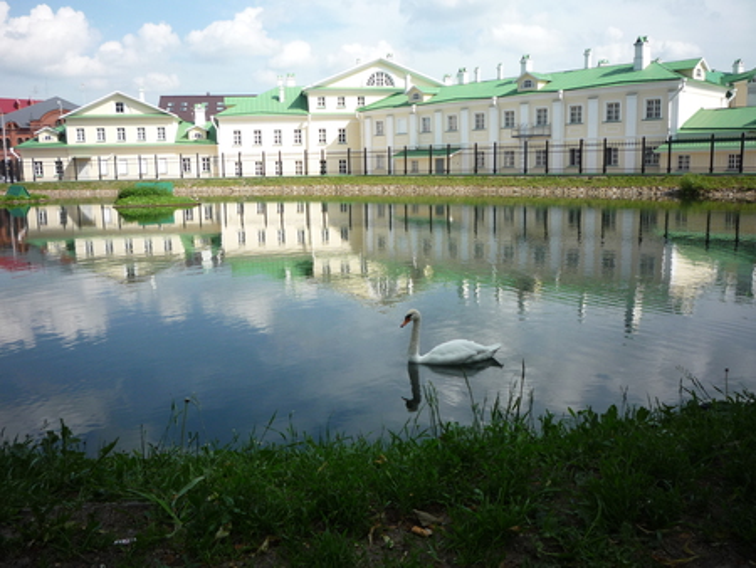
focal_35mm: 32
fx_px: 699
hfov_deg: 56.8
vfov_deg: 44.2
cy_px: 284
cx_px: 378
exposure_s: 1/400
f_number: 4.5
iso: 100
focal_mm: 5.2
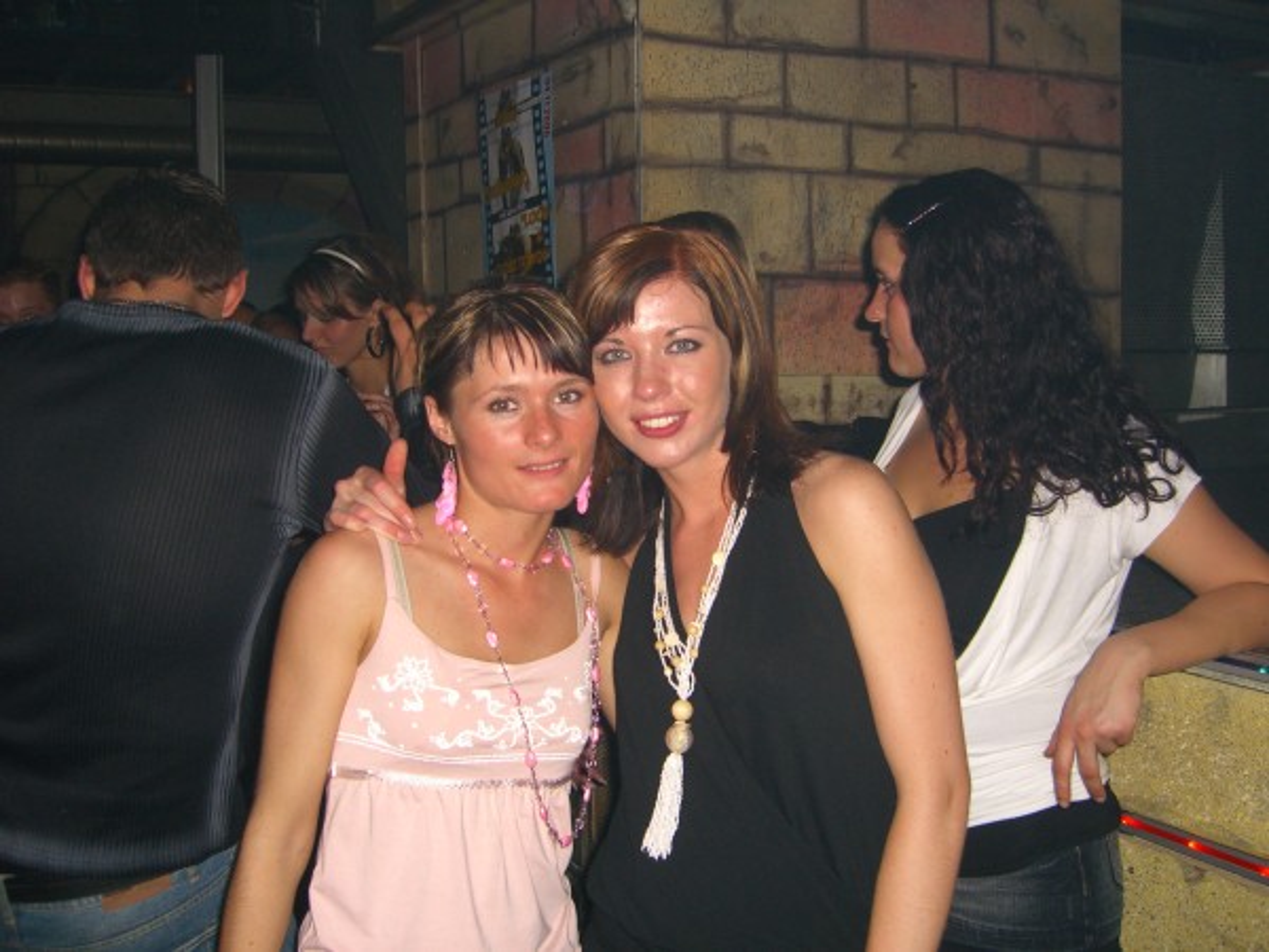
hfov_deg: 49.0
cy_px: 476
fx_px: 1393
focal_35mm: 38
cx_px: 634
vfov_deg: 37.7
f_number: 2.8
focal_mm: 7.9
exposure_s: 1/60
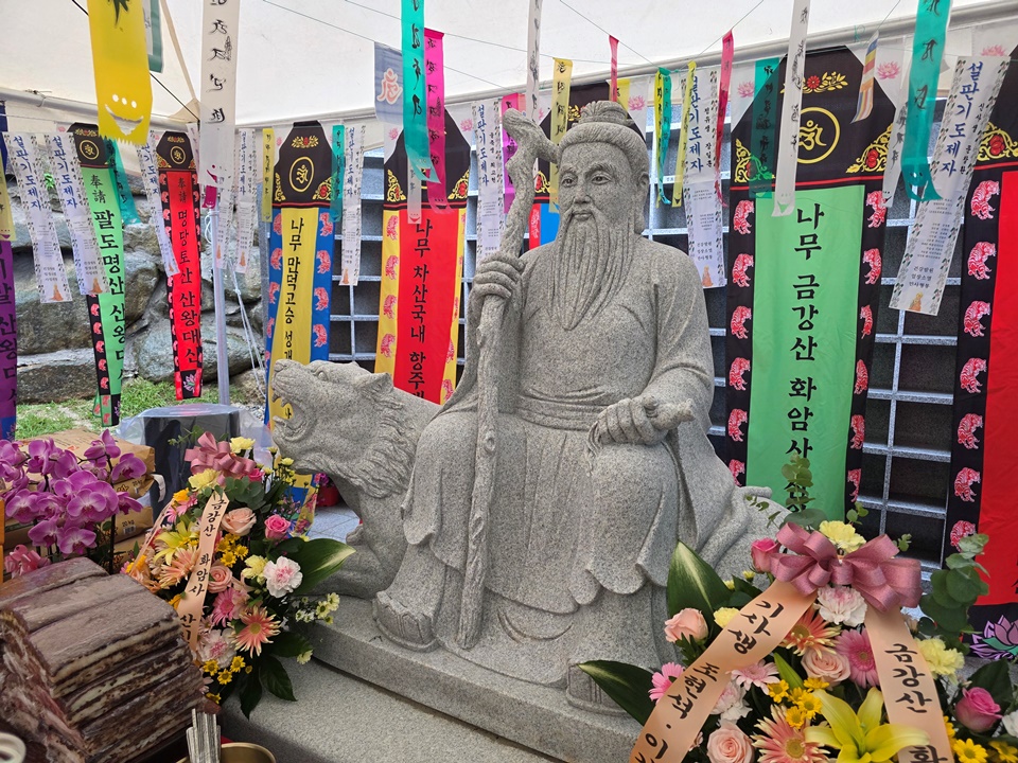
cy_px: 382
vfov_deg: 58.9
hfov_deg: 73.9
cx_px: 509
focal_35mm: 23
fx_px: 676
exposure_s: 1/180
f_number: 1.7
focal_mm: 6.3
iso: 200
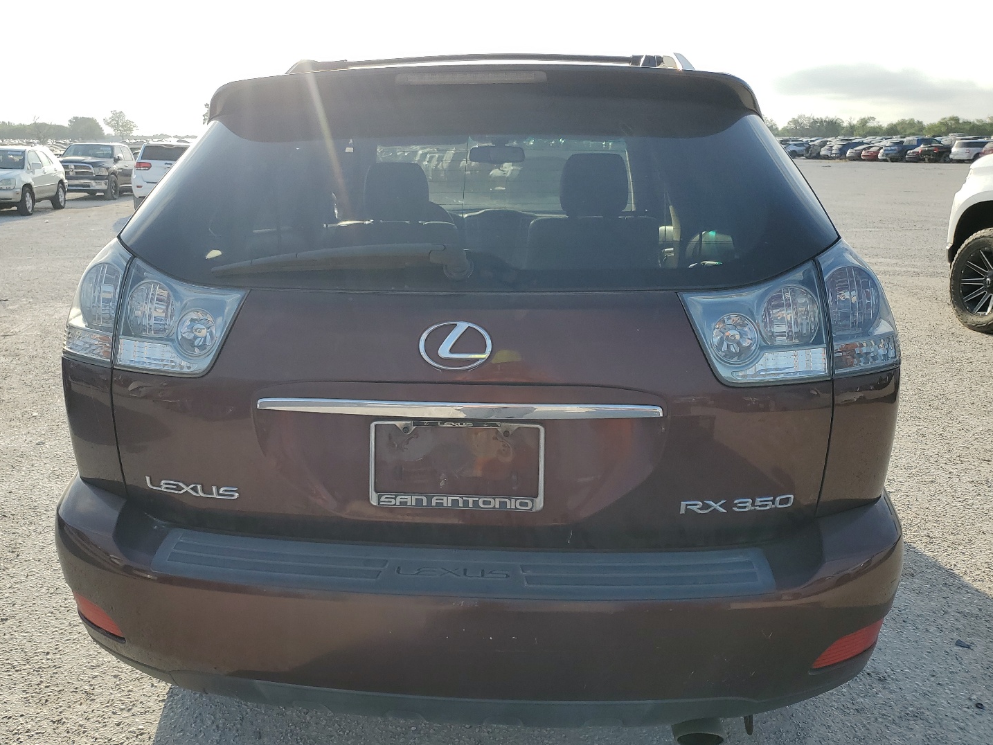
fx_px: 832
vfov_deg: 48.2
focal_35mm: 29
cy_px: 402
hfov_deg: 61.6
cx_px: 459
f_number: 1.5
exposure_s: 1/1667
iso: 50
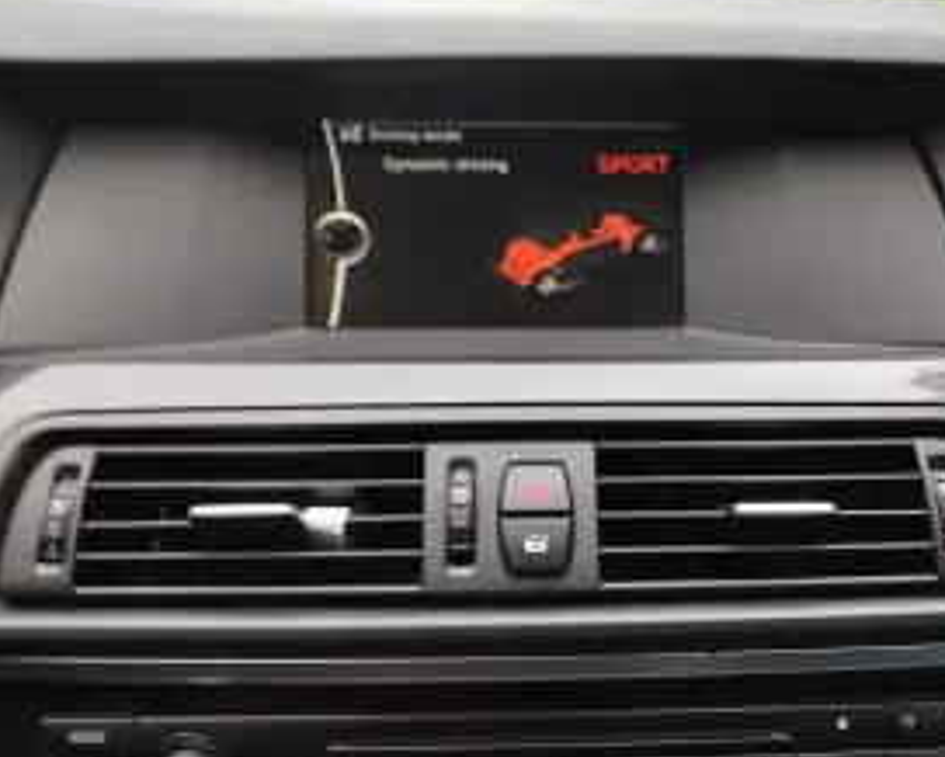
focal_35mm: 31
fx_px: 868
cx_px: 563
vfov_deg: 47.2
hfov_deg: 56.7
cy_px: 392
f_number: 1.89
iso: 330
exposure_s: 1/33.3
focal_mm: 5.89
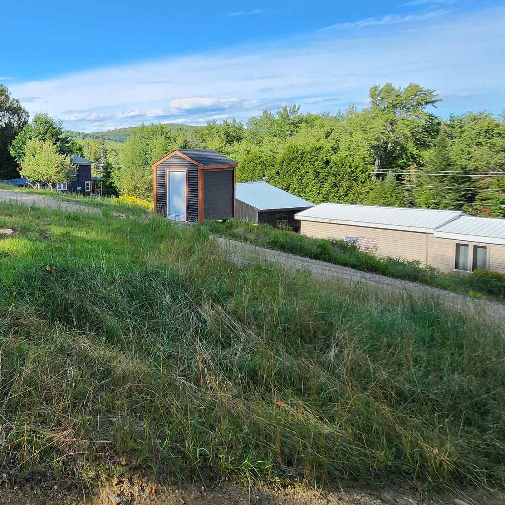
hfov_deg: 52.8
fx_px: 413
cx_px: 25
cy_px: 182
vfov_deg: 61.9
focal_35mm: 25
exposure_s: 1/647
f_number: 2.2
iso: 50
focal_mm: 2.2
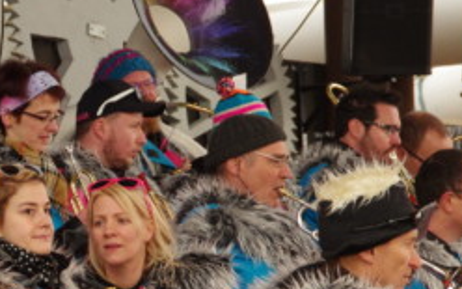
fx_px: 3992
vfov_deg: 4.1
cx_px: 32
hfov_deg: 6.6
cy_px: 174
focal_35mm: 317
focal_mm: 103
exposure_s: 1/125
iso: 1600
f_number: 9
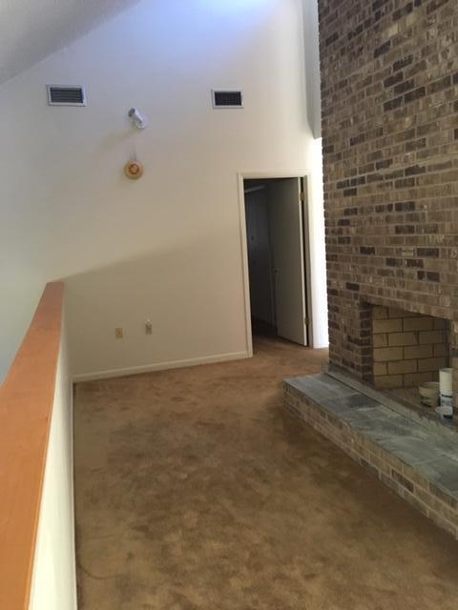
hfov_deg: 48.2
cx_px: 229
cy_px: 305
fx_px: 512
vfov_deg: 61.7
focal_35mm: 29
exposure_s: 1/30
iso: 160
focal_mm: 4.15
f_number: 2.2
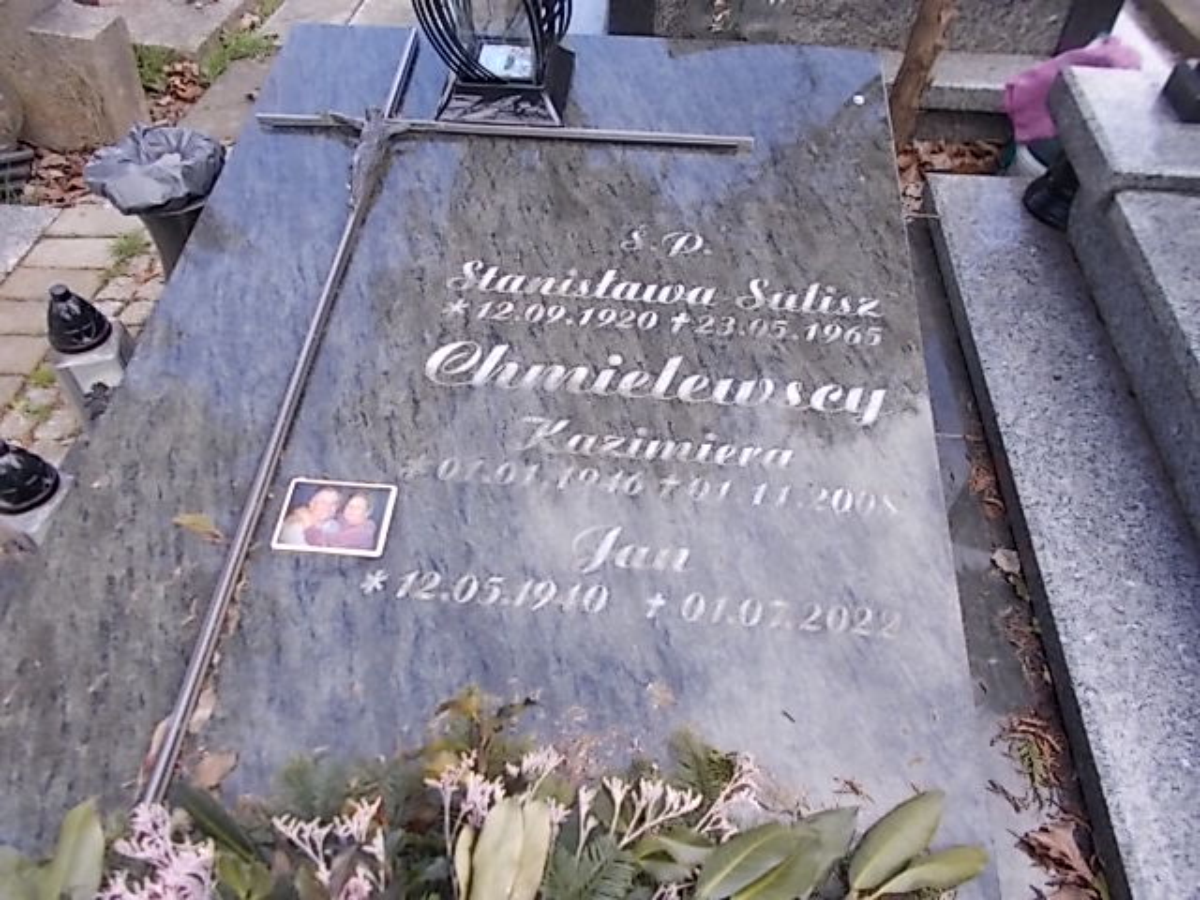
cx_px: 600
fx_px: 901
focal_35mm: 26
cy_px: 450
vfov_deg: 53.1
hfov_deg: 67.3
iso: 80
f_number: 3.2
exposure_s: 1/160
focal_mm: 4.6
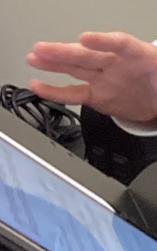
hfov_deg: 6.0
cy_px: 39
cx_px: 498
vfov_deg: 10.5
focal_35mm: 199
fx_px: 1362
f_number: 2.4
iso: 125
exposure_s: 1/60
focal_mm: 3.3
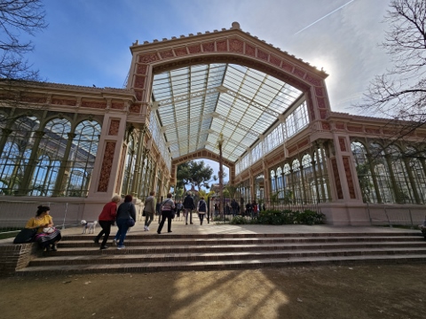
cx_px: 213
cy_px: 160
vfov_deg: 89.9
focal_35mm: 13
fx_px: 160
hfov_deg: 106.2
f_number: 2.2
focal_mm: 2.2
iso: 50
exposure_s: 1/2302
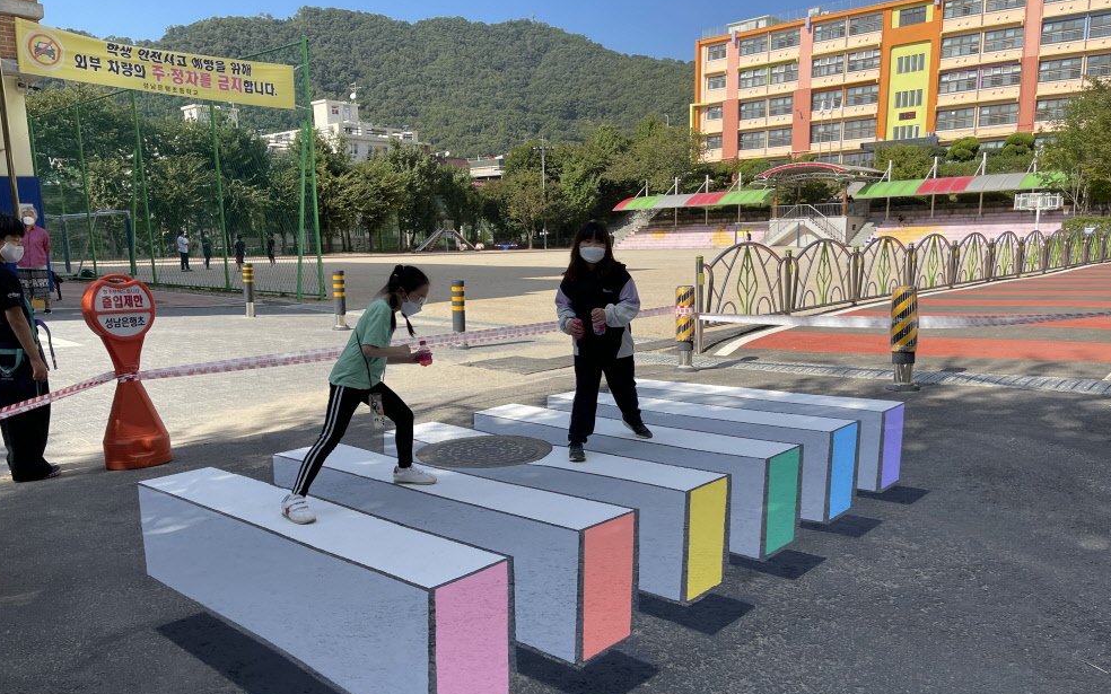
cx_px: 554
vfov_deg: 44.3
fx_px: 848
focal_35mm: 28
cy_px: 411
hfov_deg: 66.5
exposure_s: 1/2488
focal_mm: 5.1
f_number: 1.6
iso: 32
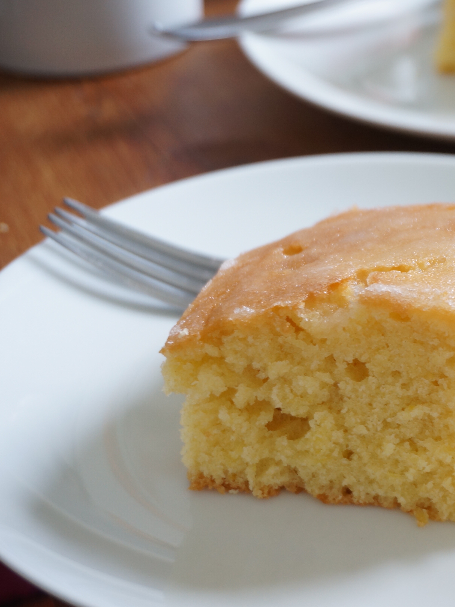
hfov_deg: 17.4
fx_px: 1455
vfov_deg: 23.6
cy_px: 304
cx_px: 448
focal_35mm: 83
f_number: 5.6
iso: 400
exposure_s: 1/15
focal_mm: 38
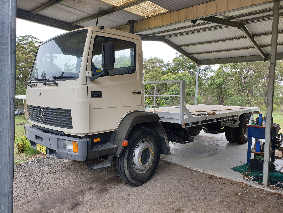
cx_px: 142
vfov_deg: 53.1
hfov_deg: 67.3
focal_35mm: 26
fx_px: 213
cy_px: 106
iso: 50
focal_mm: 4.3
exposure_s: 1/173
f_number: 2.4
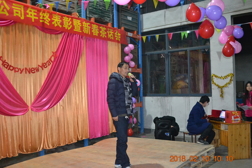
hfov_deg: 55.8
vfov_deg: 38.9
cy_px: 85
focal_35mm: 34
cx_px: 128
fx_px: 238
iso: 3200
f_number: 4
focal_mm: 22
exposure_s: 1/20
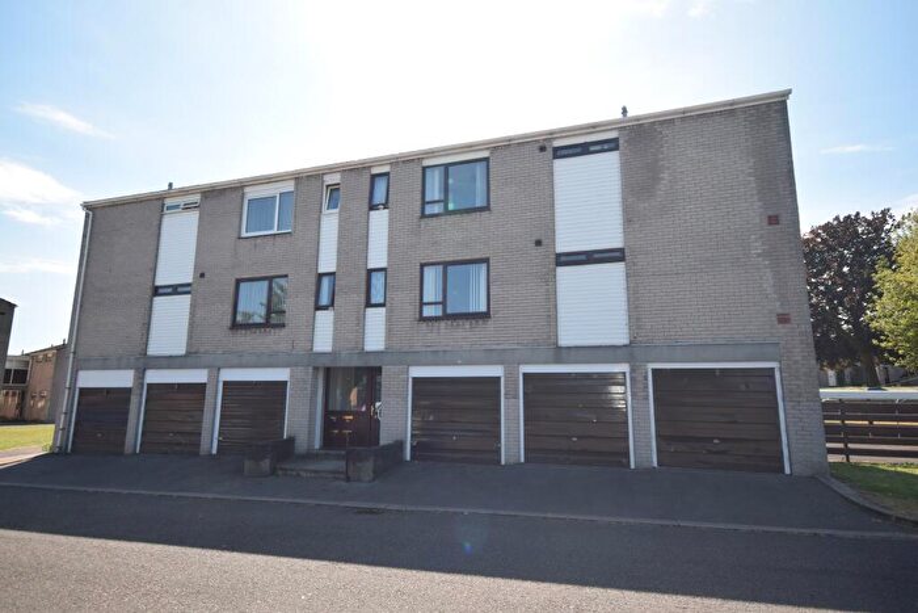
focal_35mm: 20
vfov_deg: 63.2
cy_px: 306
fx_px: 497
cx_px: 459
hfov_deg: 85.4
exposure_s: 1/200
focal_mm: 13
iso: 100
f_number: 7.1
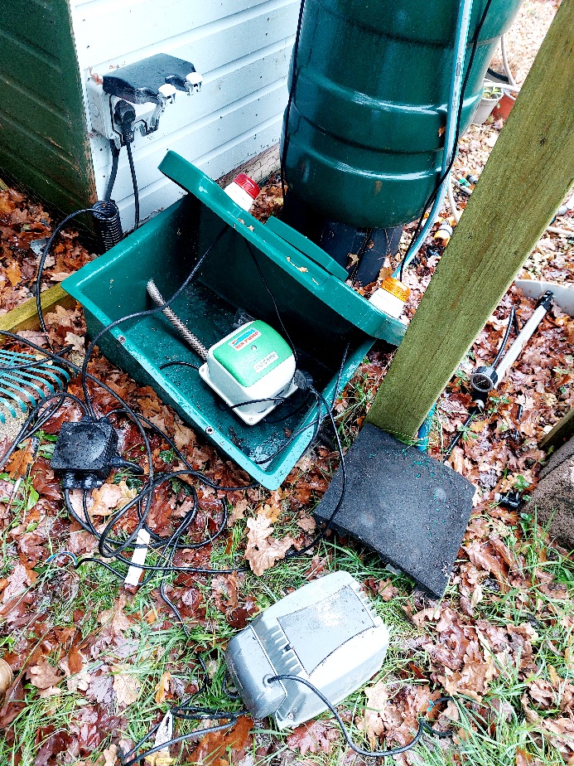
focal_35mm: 24
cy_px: 383
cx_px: 287
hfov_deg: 56.8
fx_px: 531
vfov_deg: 71.6
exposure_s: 1/50
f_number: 1.8
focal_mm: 5.23
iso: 250
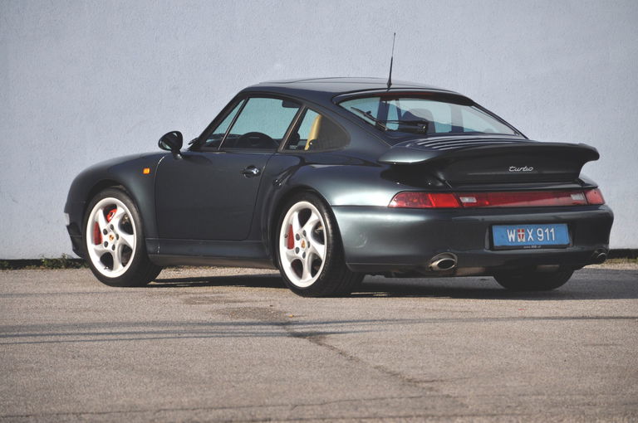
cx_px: 319
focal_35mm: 218
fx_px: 3850
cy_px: 212
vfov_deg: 6.3
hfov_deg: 9.5
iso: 500
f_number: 6
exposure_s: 1/1000
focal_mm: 145
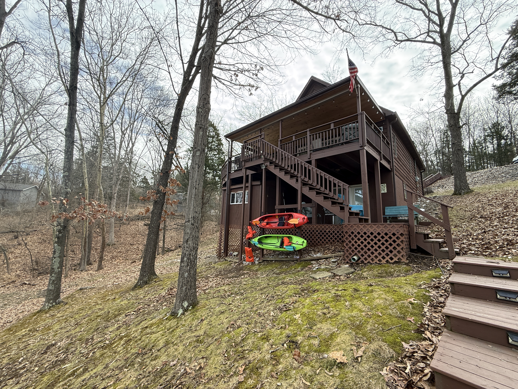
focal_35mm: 14
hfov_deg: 102.1
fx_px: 209
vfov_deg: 85.7
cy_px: 194
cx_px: 259
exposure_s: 1/233
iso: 64
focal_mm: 2.22
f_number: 2.2
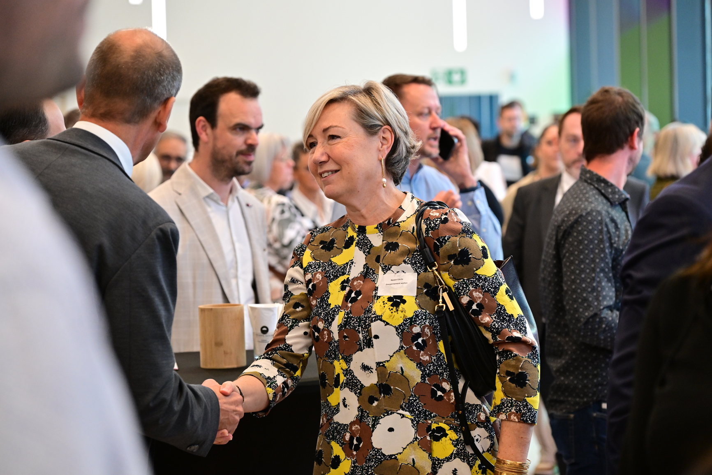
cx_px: 356
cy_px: 238
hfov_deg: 19.5
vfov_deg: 13.0
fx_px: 2077
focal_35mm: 105
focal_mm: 105
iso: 2000
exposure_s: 1/160
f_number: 4.5
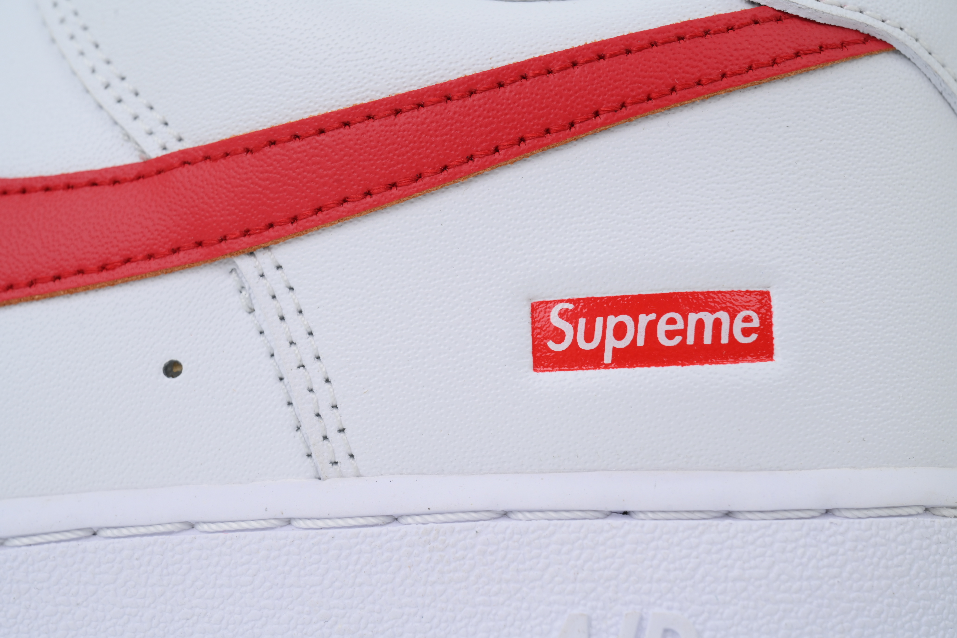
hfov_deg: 20.2
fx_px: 2685
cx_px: 478
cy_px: 319
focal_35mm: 101
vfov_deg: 13.6
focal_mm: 101
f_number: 13
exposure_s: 1/100
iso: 400
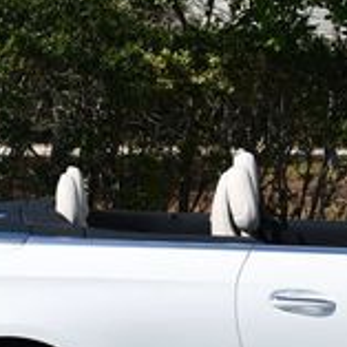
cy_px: 155
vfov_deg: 7.2
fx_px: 2756
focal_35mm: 243
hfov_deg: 7.2
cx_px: 362
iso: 100
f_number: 9
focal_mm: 35
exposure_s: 1/320
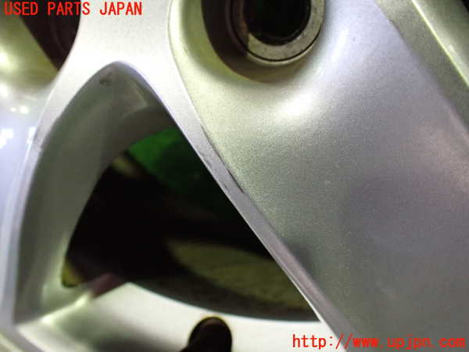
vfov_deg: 46.8
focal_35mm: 30
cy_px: 176
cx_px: 234
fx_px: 406
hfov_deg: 60.0
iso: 800
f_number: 2.3
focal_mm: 5.4
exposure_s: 1/80
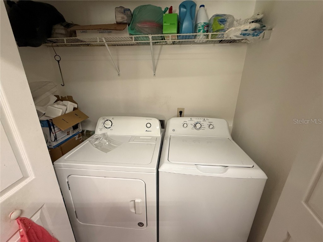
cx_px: 162
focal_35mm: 14
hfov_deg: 102.1
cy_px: 121
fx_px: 131
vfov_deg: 85.7
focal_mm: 2.22
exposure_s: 1/60
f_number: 2.2
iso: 200
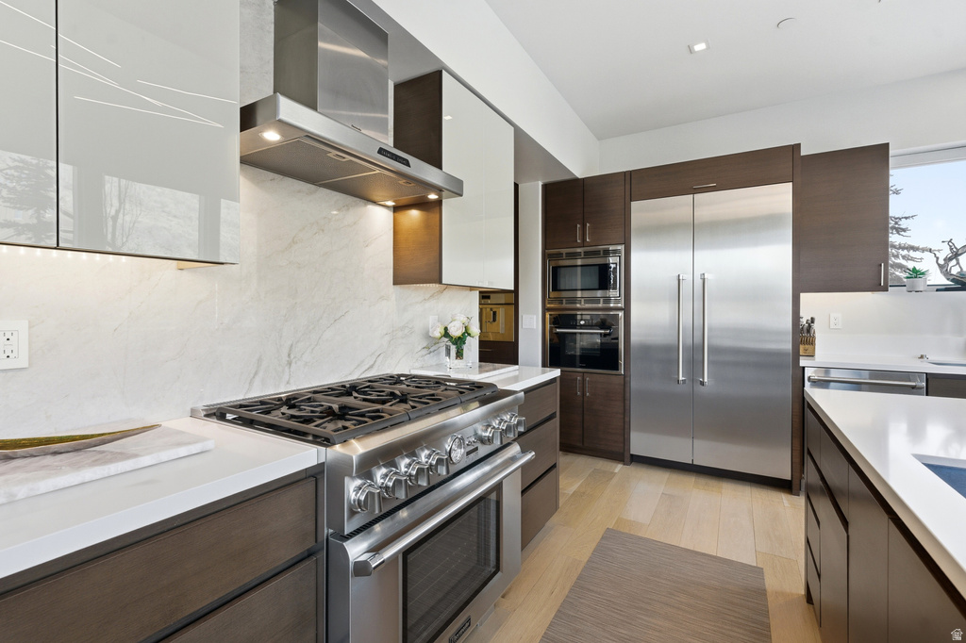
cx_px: 483
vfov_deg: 74.8
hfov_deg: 97.8
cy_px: 322
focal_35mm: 16
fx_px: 421
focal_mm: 15.7
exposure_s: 1/3200
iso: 400
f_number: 6.3
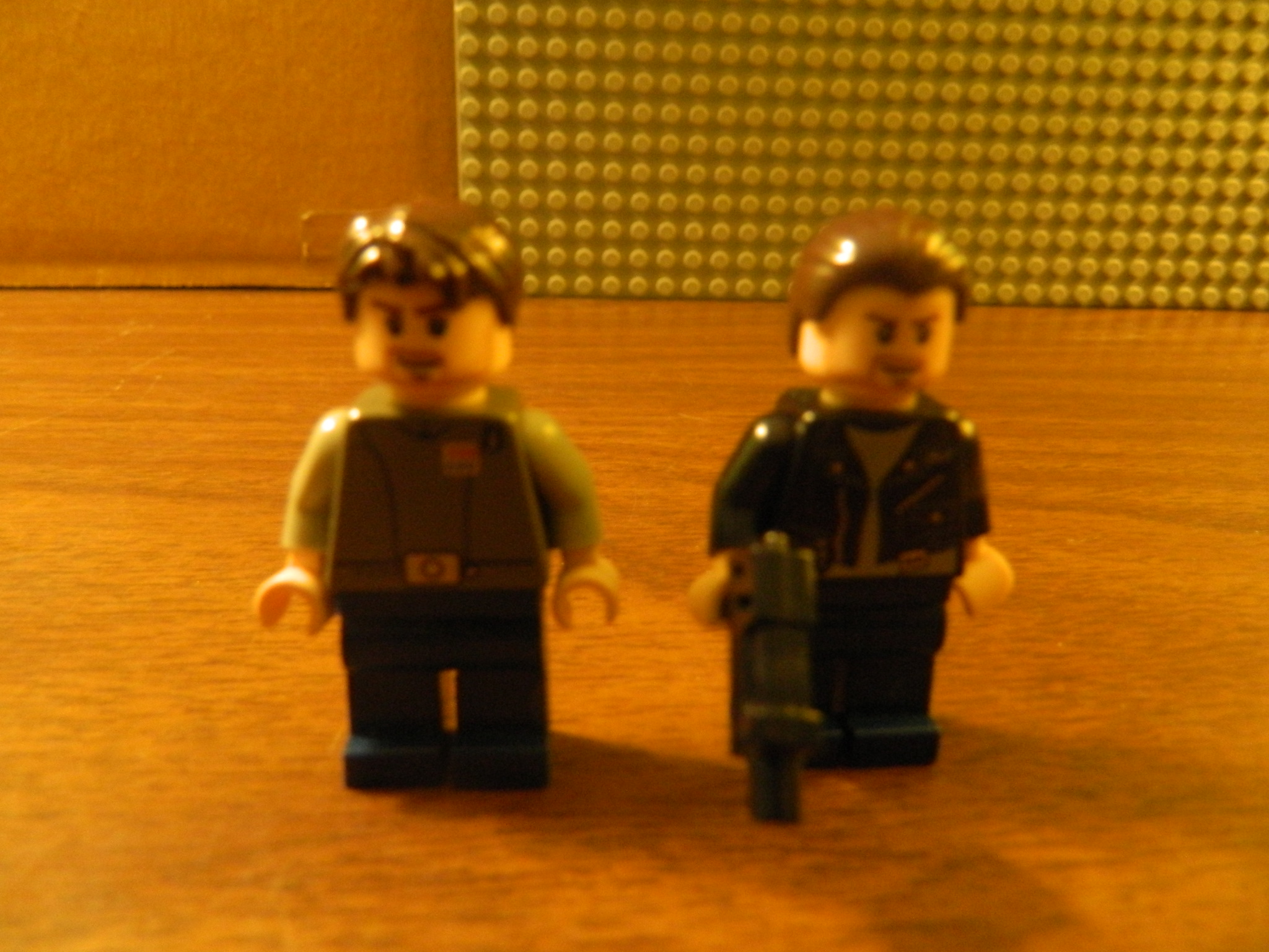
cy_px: 476
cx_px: 634
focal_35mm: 25
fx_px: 916
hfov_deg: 69.4
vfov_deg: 54.9
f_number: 3.1
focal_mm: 4.5
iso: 400
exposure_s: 1/13
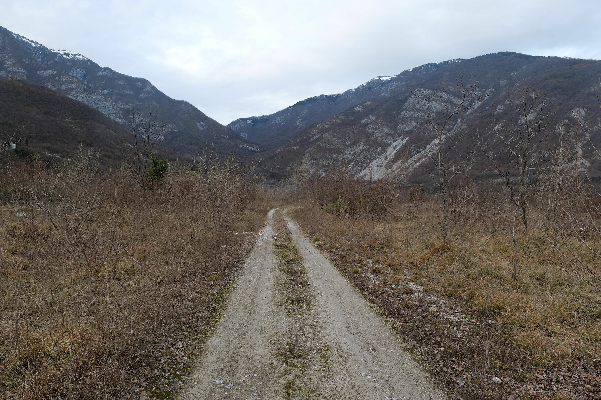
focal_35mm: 20
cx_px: 300
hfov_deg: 84.0
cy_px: 200
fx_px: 334
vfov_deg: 61.9
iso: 640
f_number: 11
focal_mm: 20
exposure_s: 1/60
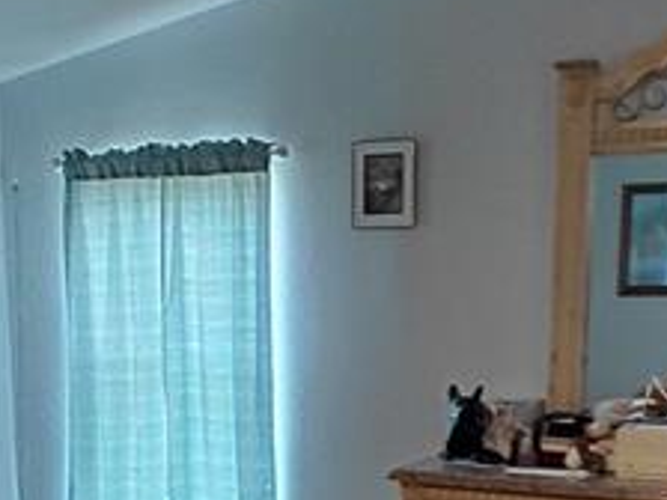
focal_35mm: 73
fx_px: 1407
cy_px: 583
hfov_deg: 26.4
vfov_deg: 19.1
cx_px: 185
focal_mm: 1.64
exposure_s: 1/40
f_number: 2.2
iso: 200
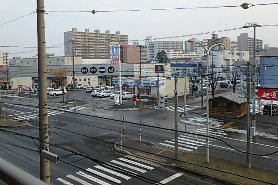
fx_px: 278
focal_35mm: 36
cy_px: 83
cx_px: 138
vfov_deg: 36.8
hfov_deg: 53.1
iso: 125
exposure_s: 1/80
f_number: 4.9
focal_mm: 6
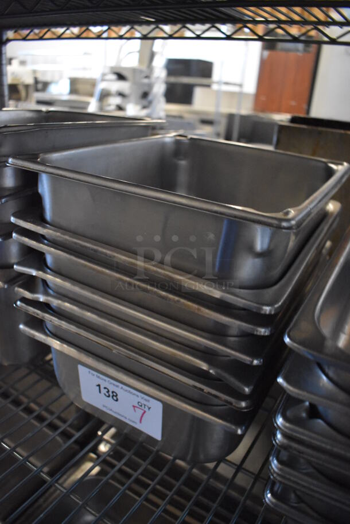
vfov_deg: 67.3
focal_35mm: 27
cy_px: 262
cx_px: 175
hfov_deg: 48.0
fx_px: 393
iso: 5600
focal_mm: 18
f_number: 3.5
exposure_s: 1/125
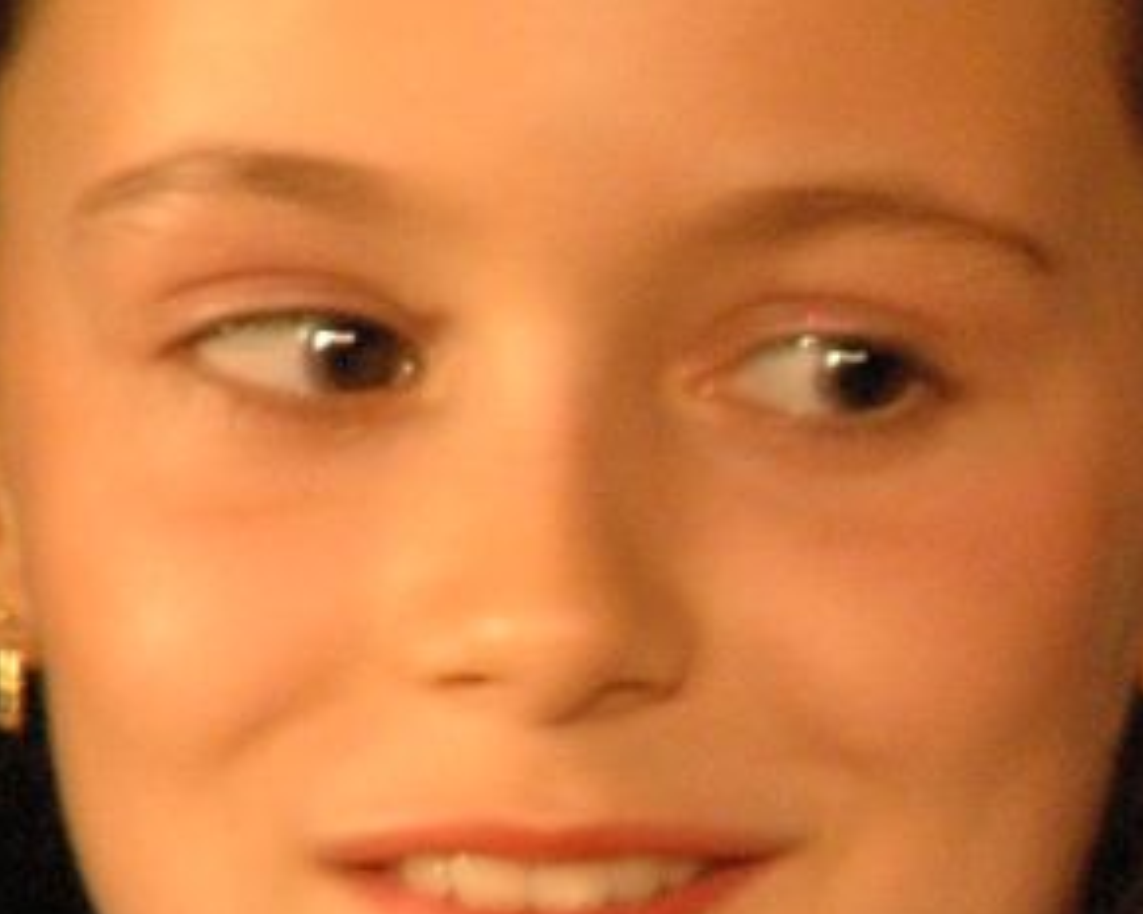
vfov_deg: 0.8
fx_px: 66642
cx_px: 2101
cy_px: 949
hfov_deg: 1.0
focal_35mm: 1970
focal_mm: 270
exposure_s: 1/6
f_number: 5.6
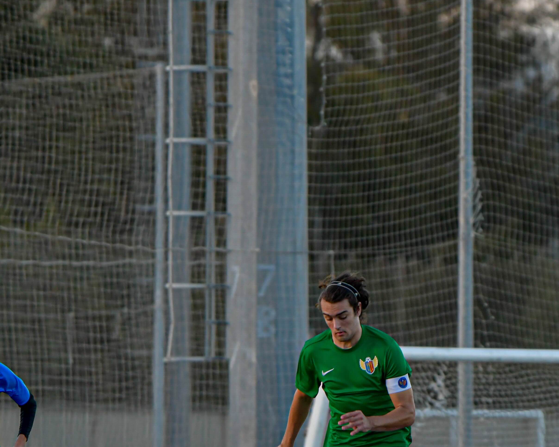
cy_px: 416
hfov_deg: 3.0
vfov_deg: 2.4
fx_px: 10752
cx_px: 378
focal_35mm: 650
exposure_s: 1/1250
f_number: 3.5
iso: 400
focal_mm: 200
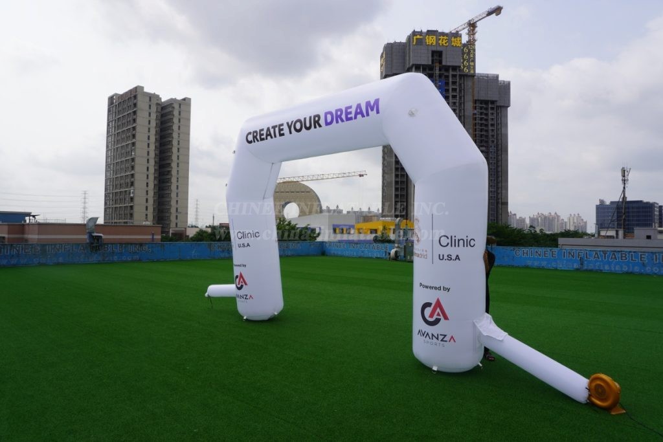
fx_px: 442
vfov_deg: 53.1
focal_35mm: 24
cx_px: 332
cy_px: 221
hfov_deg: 73.7
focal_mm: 16
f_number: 10
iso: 100
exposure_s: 1/200
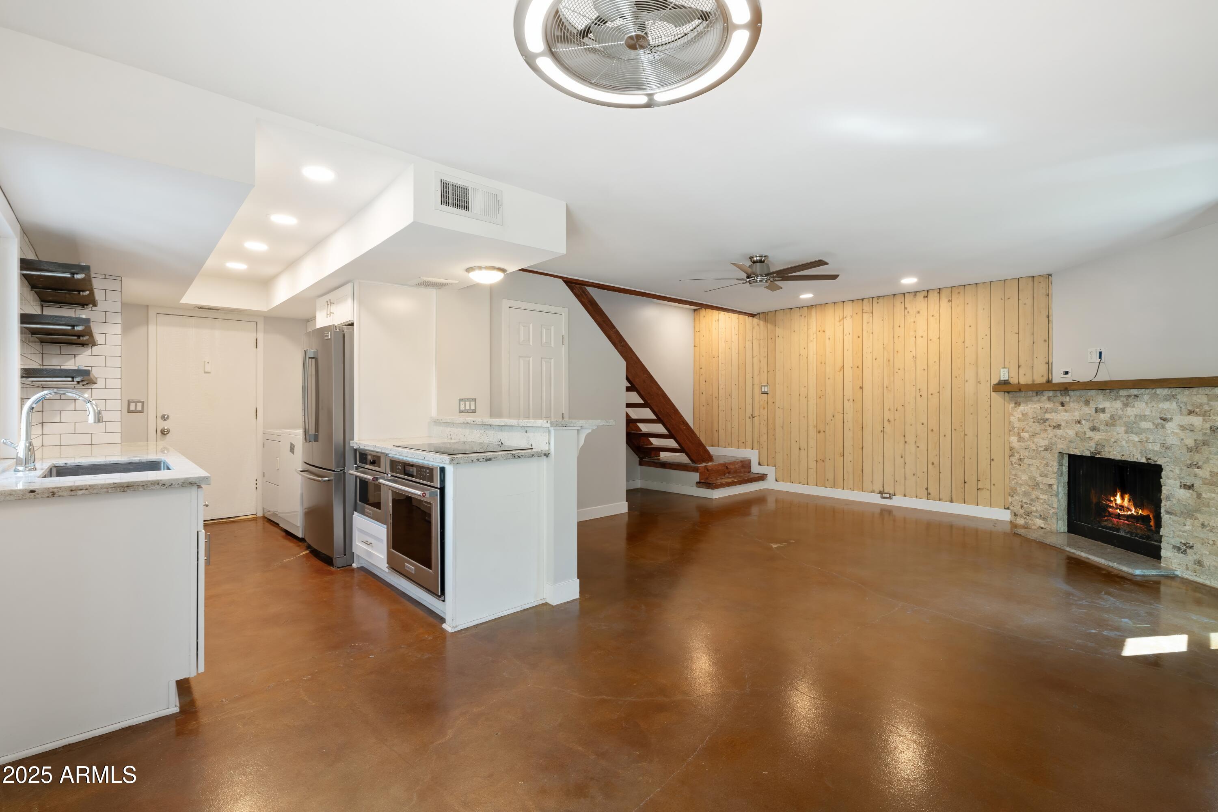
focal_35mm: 16
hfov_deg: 96.7
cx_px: 609
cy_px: 406
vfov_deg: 73.7
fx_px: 541
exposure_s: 1/5
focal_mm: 16
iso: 640
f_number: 9
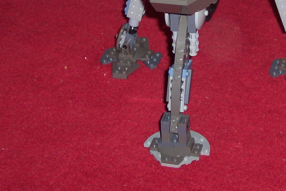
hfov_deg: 18.3
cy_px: 15
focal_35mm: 111
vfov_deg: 12.2
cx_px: 204
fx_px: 882
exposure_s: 1/30
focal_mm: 10.7
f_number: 3.4
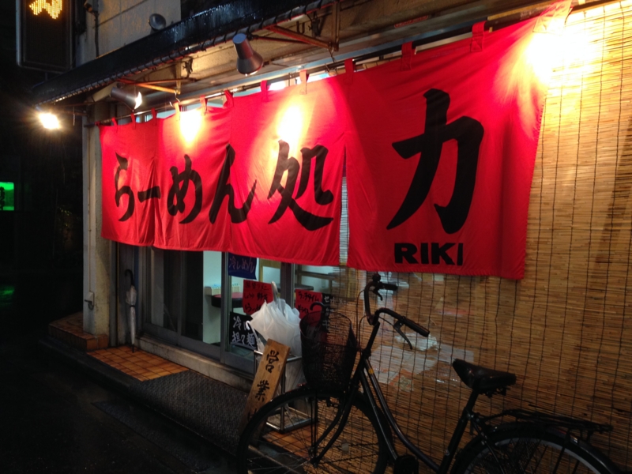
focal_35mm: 33
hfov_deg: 55.4
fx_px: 602
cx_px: 316
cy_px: 237
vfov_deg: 42.9
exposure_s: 1/20
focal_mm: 4.12
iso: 125
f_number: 2.4
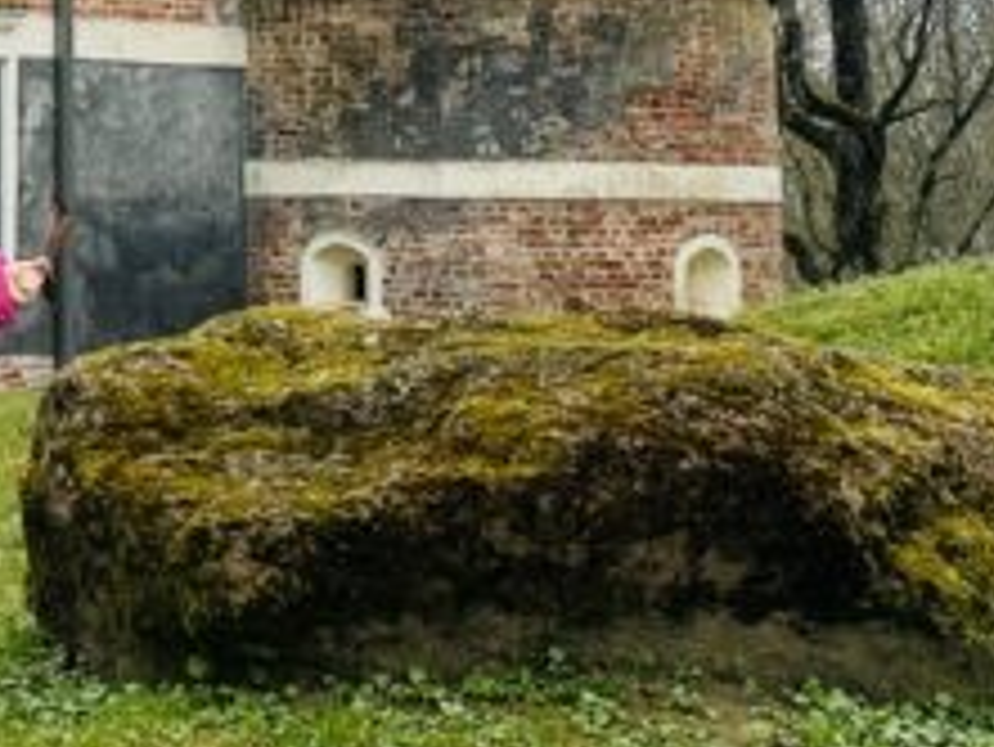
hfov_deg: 17.1
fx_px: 3189
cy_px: -184
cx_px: -117
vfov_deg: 13.0
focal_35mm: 111
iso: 80
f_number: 1.78
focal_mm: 6.86
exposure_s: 1/2410
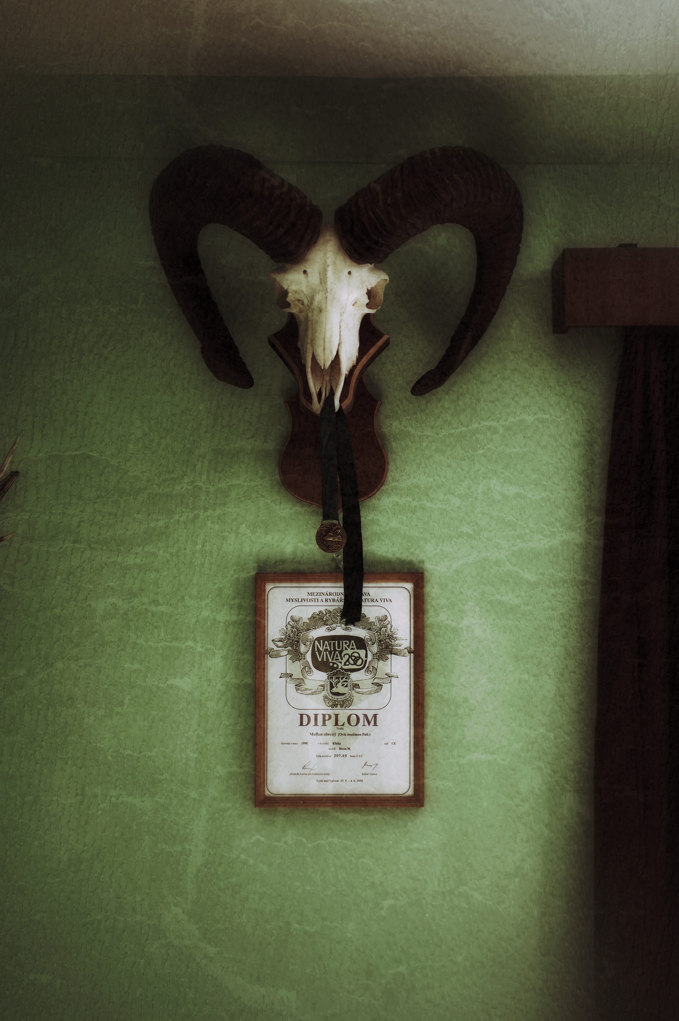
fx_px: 893
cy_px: 510
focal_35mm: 32
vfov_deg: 59.5
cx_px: 340
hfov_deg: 41.6
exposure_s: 1/25
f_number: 4.5
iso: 100
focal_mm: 21
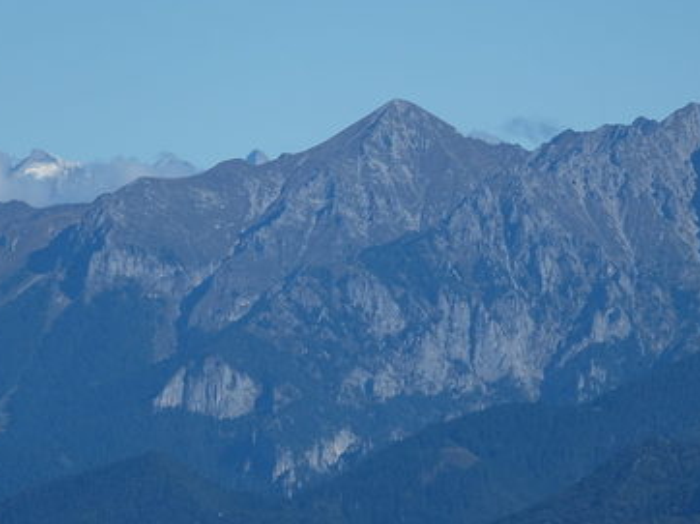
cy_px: 168
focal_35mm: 550
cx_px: 396
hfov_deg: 3.6
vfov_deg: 2.7
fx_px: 11115
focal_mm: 230
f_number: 6.7
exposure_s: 1/1300
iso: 200
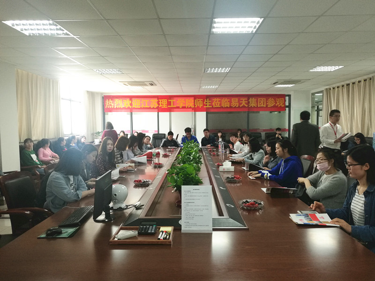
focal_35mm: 27
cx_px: 188
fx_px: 292
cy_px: 140
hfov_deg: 65.3
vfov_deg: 51.4
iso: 125
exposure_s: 1/33.3
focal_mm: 4.04
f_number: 2
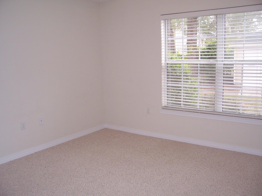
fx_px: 257
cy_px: 98
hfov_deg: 54.0
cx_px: 131
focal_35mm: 34
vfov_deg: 41.8
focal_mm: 5.6
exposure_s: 1/60
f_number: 2.7
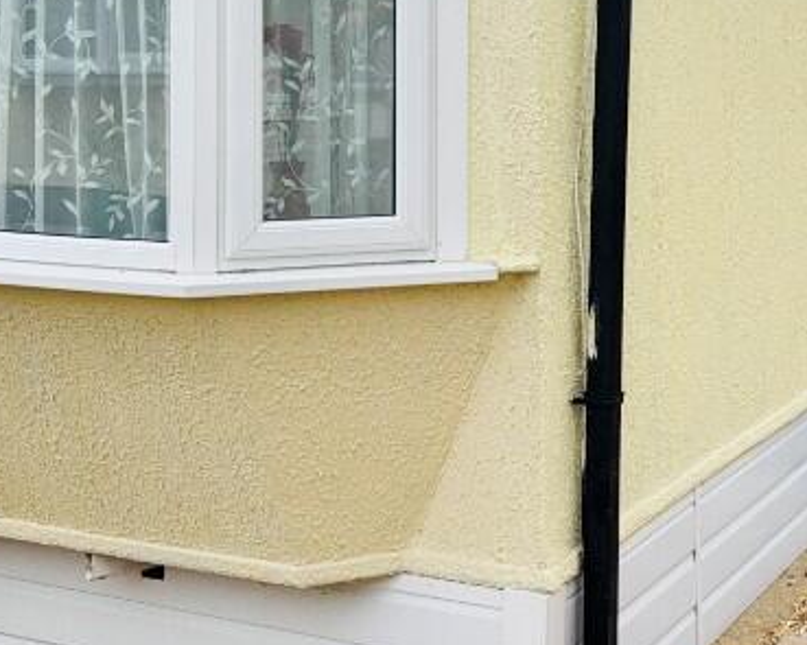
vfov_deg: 22.9
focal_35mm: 65
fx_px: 1552
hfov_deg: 28.6
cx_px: 634
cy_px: 74
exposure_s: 1/1437
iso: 80
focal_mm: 6.76
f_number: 1.78
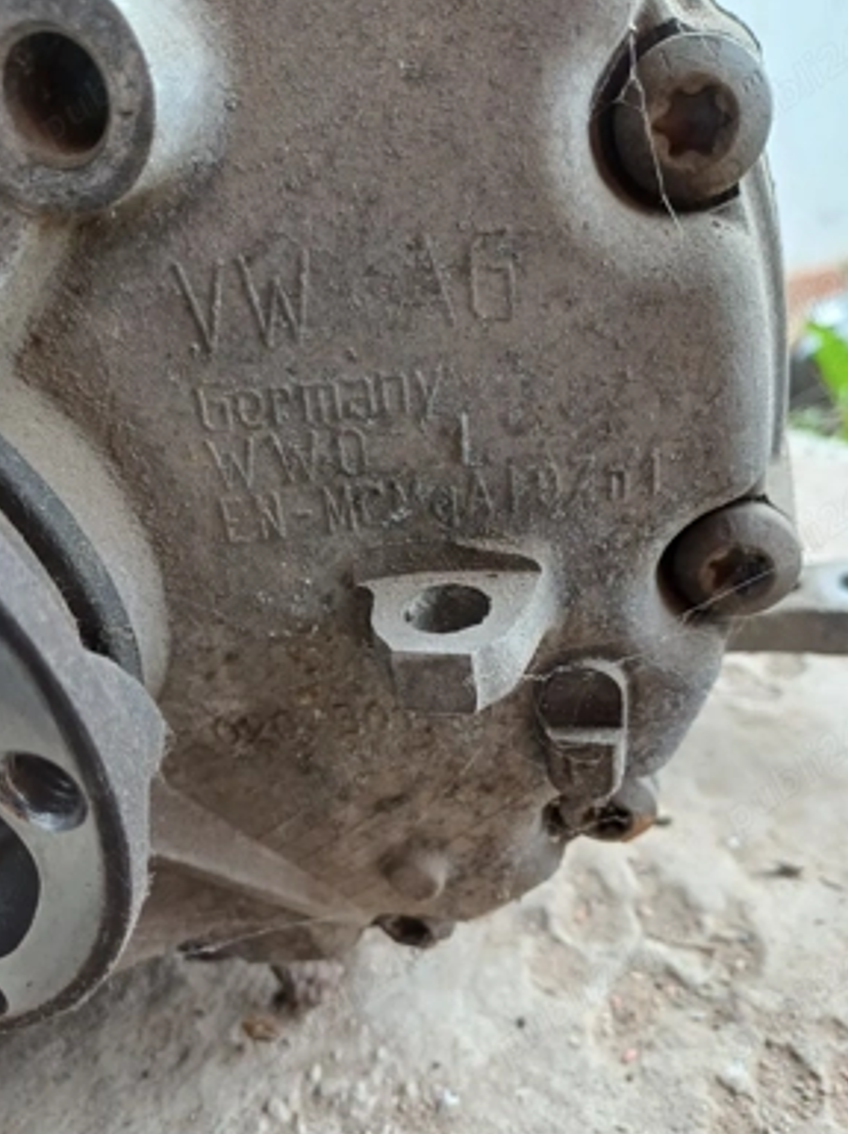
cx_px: 421
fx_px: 851
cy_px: 566
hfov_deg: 53.0
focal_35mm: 26
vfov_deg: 67.4
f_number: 1.8
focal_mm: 4.65
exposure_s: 1/50
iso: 125
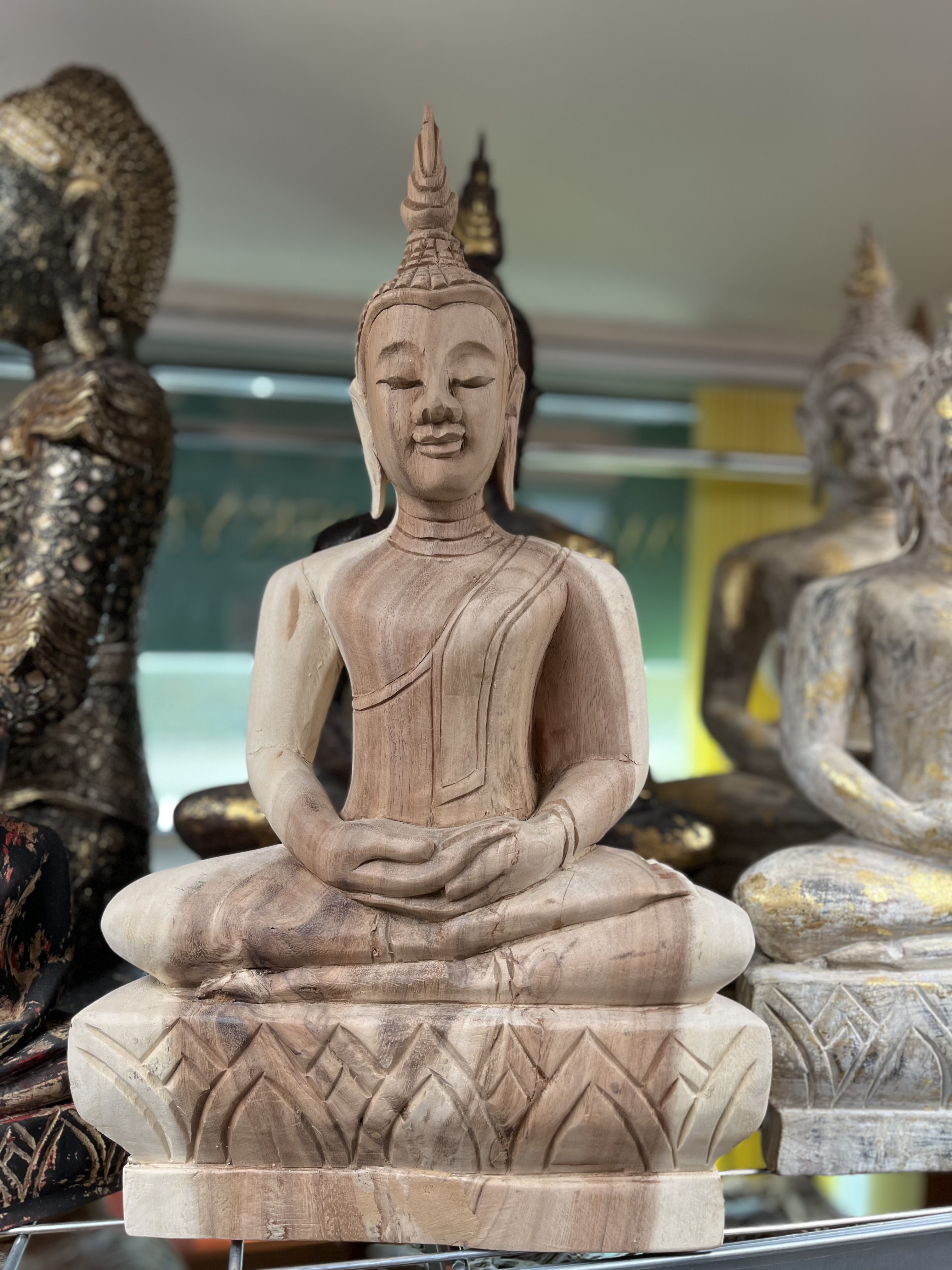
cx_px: 476
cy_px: 635
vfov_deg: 67.3
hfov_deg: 53.1
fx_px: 953
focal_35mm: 26
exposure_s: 1/60
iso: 160
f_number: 1.6
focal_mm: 5.1
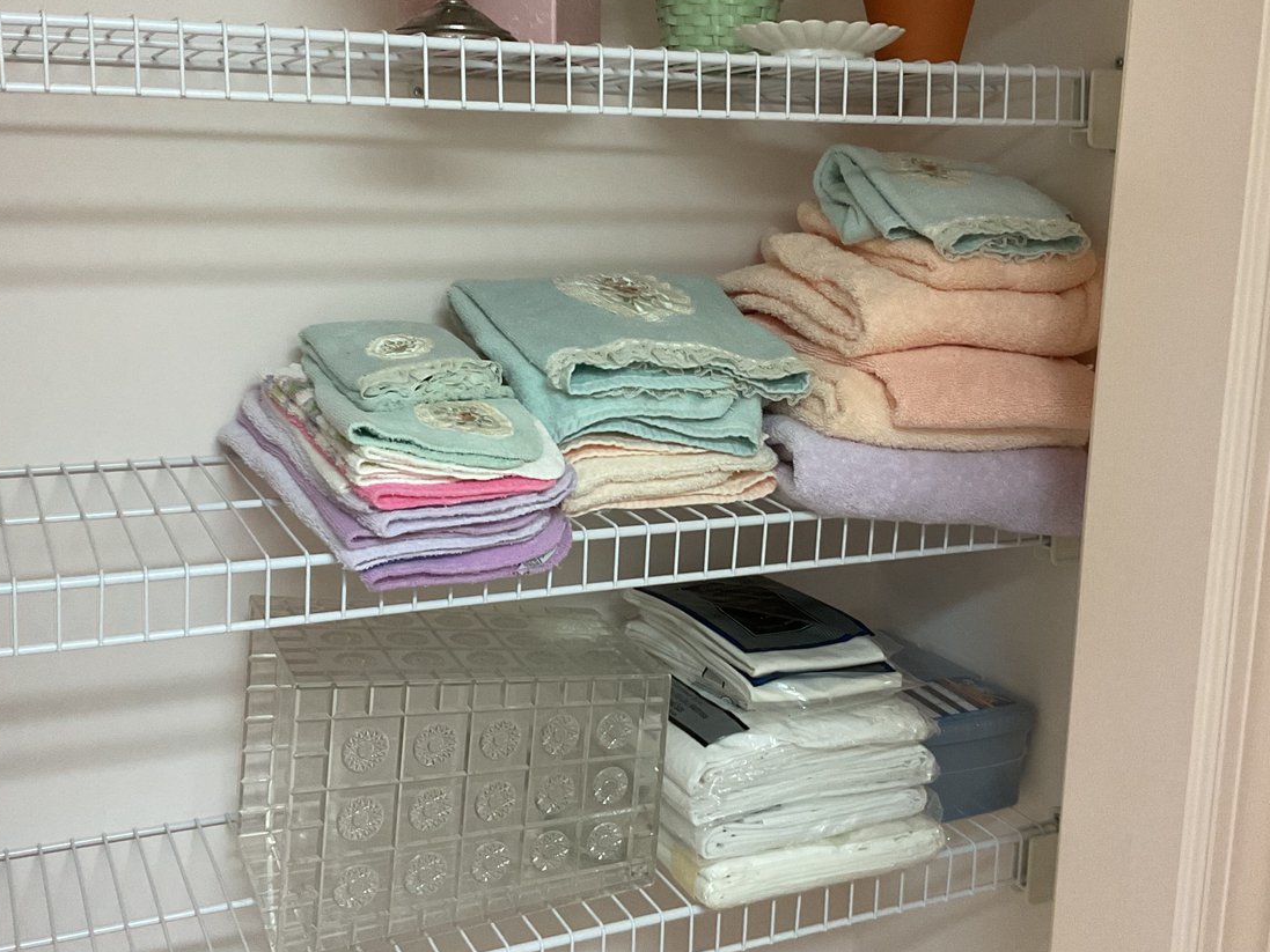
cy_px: 370
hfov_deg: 46.8
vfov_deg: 35.8
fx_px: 1468
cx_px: 655
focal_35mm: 40
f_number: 1.8
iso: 160
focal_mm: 3
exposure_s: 1/60
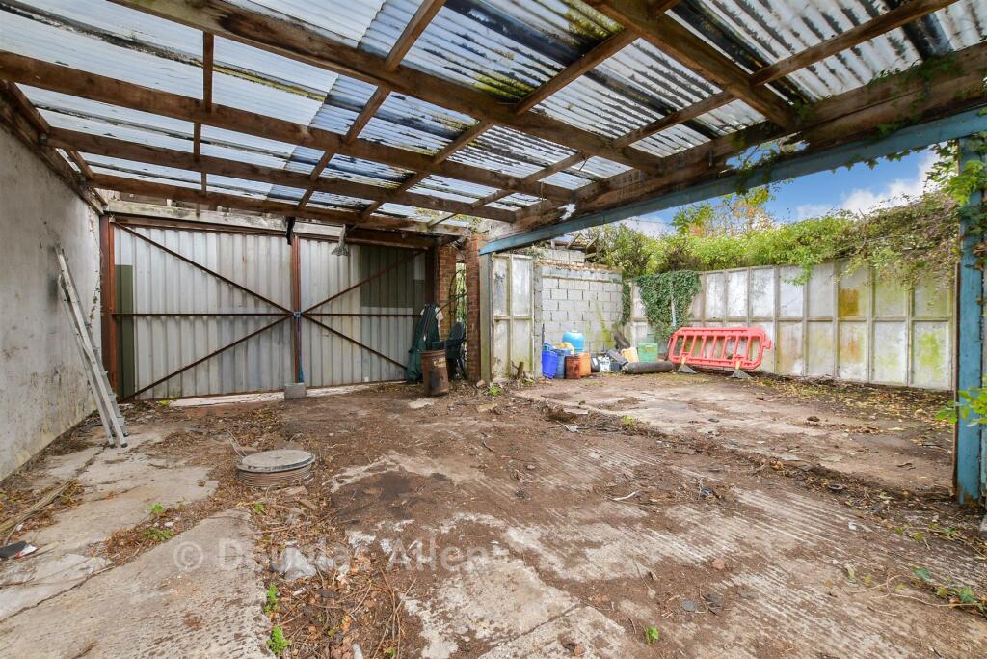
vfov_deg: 77.3
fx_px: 411
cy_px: 330
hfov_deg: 100.4
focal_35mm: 15
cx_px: 494
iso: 125
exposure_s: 1/20
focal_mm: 10
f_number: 8
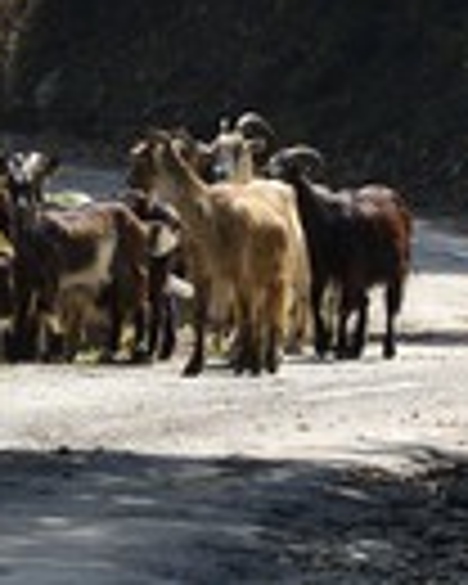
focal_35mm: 606
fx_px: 10492
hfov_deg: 2.6
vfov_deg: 3.2
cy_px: -22
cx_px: 36
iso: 400
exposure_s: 1/250
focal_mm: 200
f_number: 11
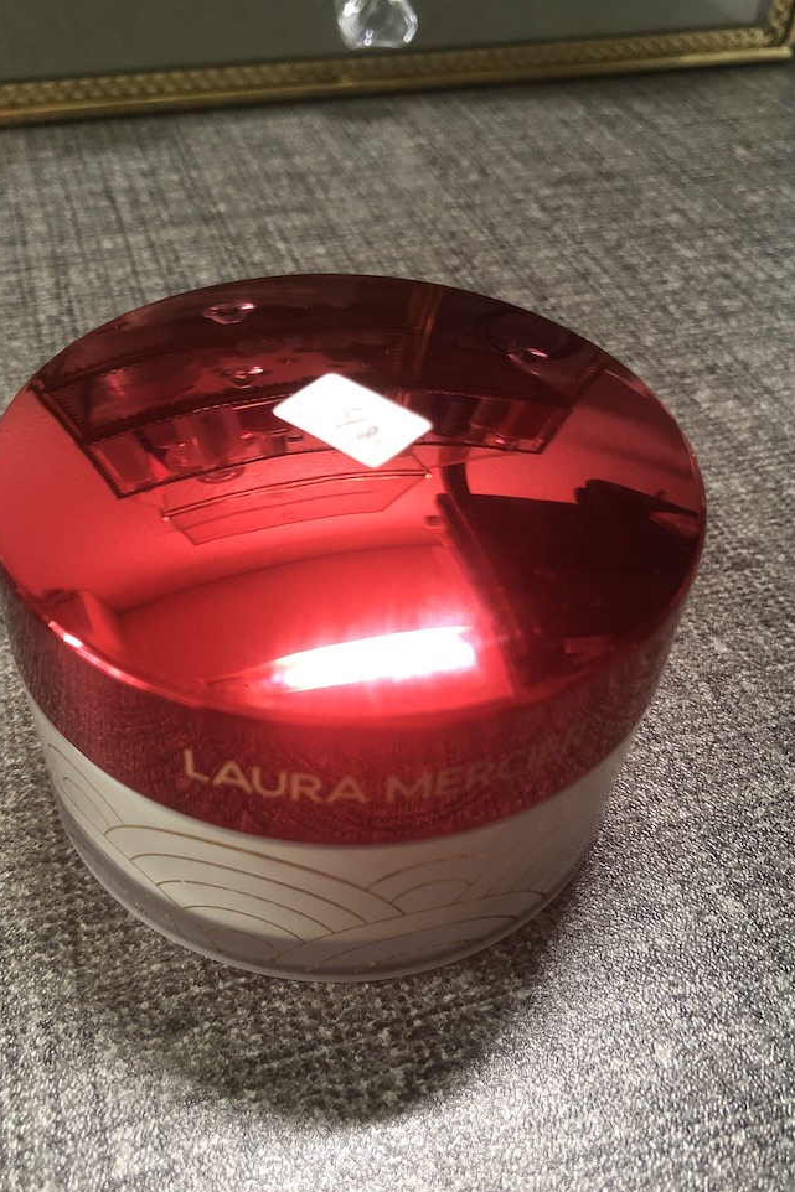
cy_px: 574
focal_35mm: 31
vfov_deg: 60.3
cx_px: 322
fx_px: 1027
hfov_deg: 42.1
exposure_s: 1/7
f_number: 1.8
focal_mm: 4
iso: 100
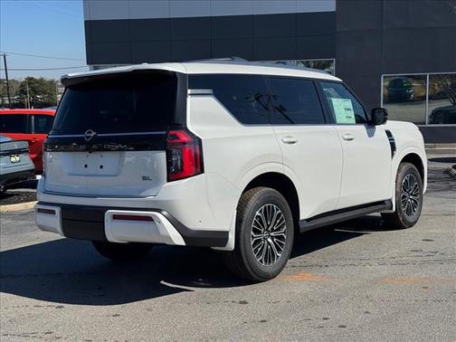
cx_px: 228
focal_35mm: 48
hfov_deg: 39.7
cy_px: 171
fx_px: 632
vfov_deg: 30.3
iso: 64
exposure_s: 1/9009
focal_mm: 6.76
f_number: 1.78
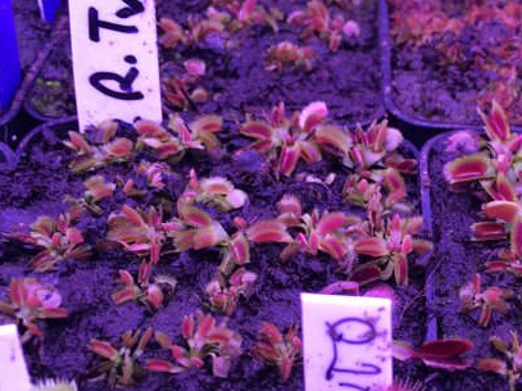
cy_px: 228
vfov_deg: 25.6
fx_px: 859
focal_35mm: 57
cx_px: 435
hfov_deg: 32.6
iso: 64
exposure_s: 1/100
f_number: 2.2
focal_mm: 4.15
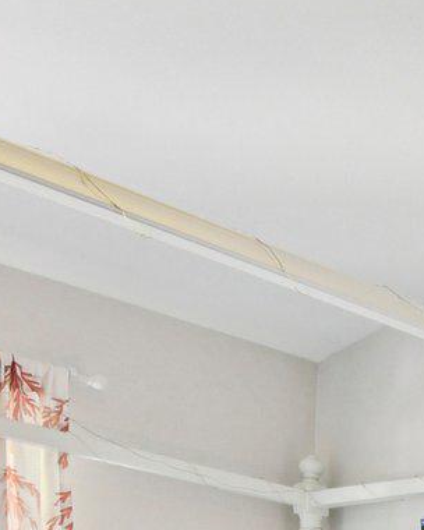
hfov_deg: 11.8
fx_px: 1271
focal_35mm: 81
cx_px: 1213
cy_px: 824
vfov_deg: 19.9
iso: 400
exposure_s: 1/50
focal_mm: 16
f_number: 9
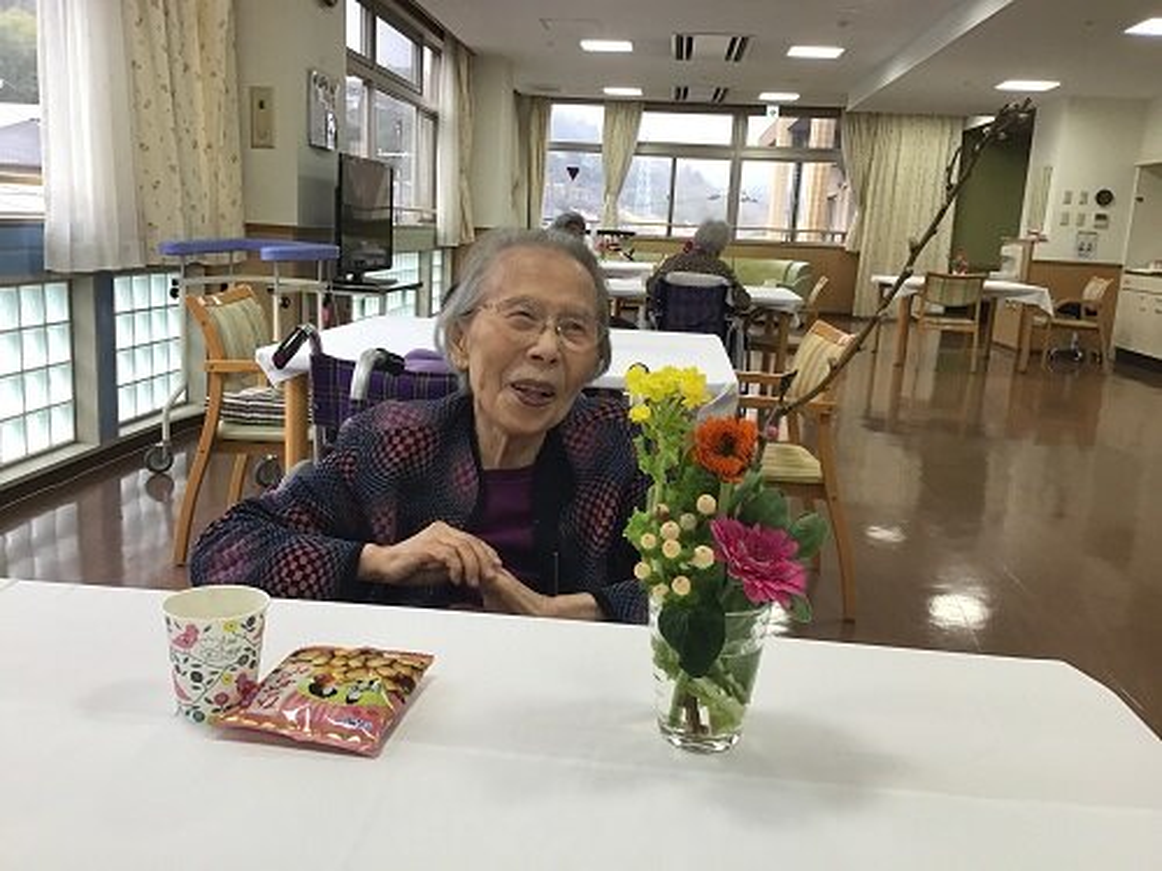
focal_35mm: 31
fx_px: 1041
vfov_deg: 45.4
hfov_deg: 58.4
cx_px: 581
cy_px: 436
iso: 25
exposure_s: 1/40
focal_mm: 3.3
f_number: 2.4
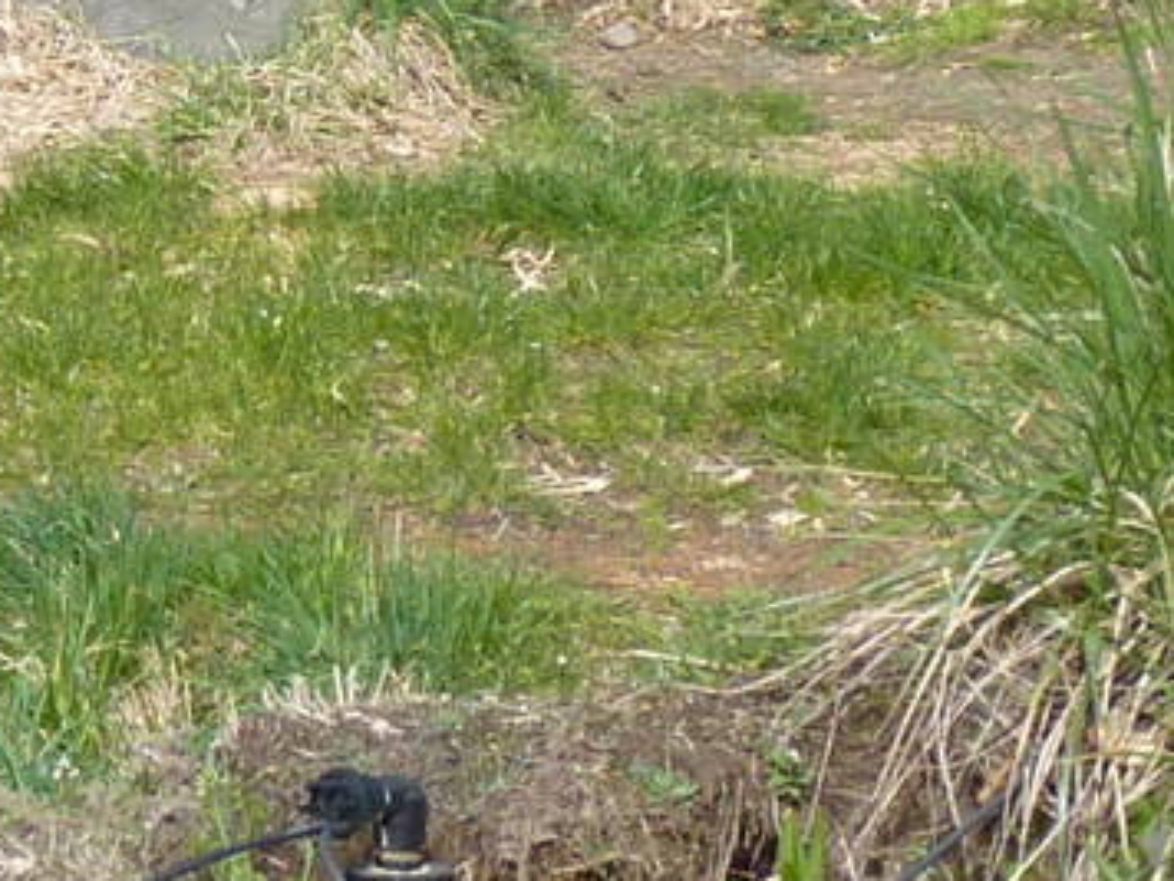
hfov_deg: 9.5
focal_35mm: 202
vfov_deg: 7.1
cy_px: -775
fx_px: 6851
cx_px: -630
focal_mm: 7.3
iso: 125
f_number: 3.7
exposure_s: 1/500
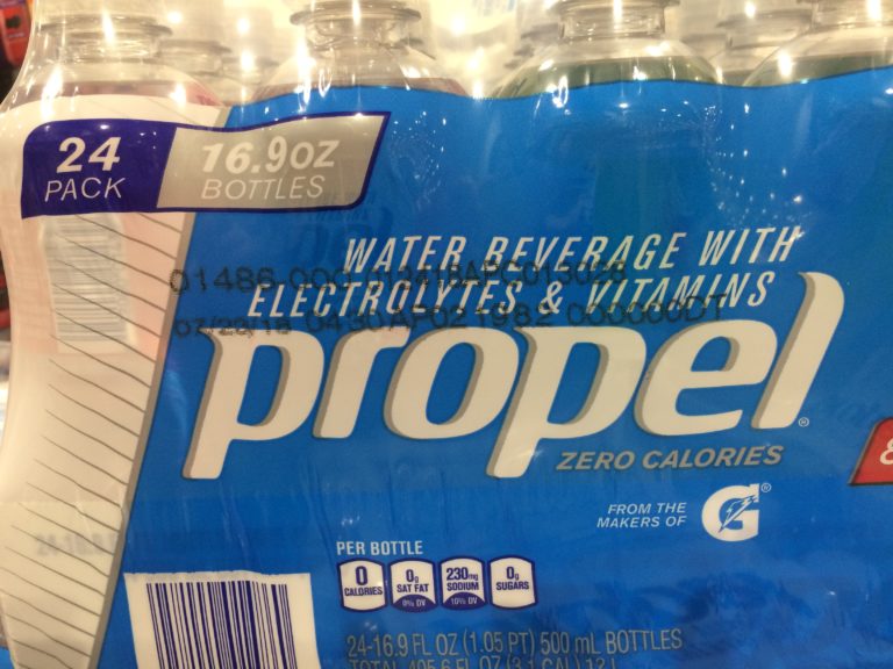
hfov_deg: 61.7
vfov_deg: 48.2
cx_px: 446
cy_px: 334
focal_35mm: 29
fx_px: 748
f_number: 2.2
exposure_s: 1/30
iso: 100
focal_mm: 4.15
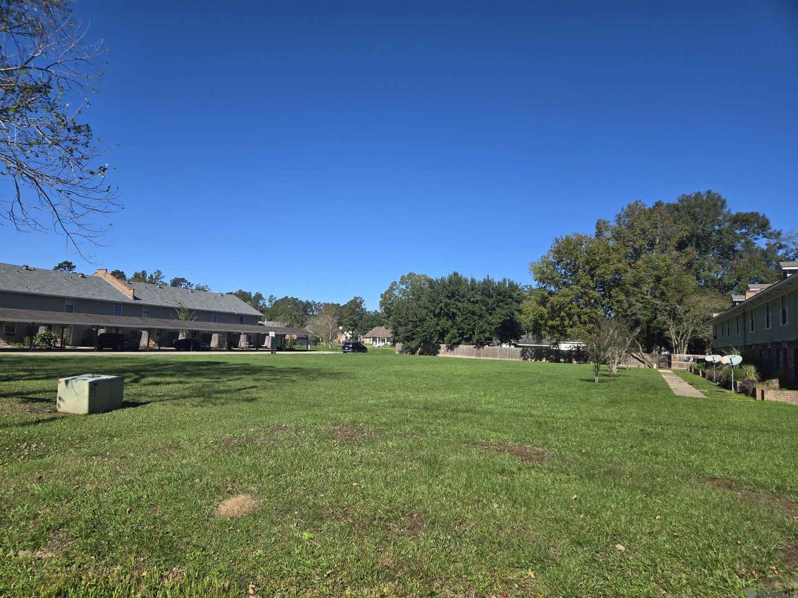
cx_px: 399
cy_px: 299
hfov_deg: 73.9
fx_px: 530
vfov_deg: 58.9
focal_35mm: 23
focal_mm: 5.4
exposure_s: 1/2111
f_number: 1.8
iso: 25
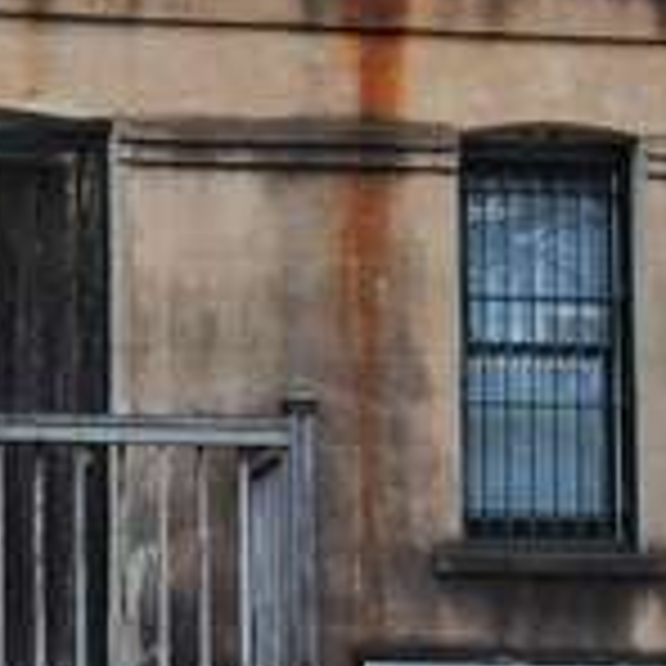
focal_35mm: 152
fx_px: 3309
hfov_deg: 11.4
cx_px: 72
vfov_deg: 11.5
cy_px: 500
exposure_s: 1/160
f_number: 6.3
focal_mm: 22
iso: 100
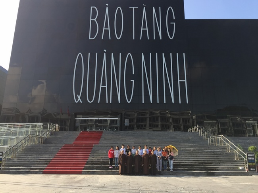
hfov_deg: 61.6
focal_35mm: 29
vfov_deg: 48.3
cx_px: 129
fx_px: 216
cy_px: 96
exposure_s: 1/682
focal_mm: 4.15
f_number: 2.2
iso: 32
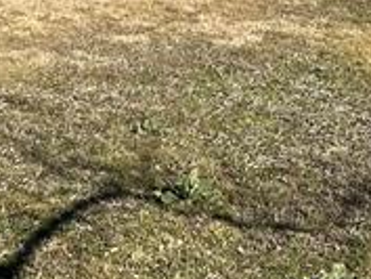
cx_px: 143
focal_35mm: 81
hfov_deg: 24.1
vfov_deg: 16.3
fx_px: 869
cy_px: -170
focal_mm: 2.22
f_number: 2.2
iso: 50
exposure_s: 1/2174
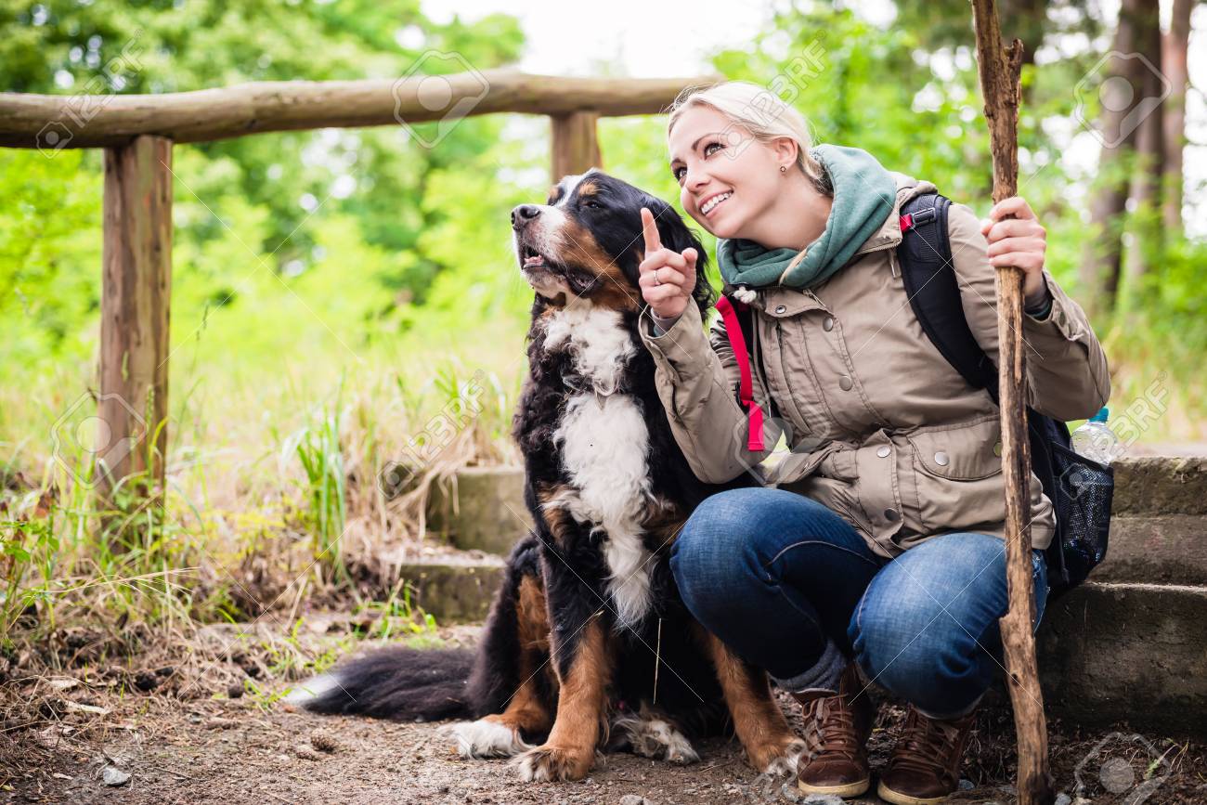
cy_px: 402
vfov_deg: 19.5
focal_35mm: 70
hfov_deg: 28.8
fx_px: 2347
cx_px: 604
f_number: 3.2
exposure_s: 1/250
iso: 200
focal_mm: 70
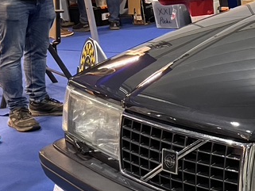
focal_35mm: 83
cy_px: 120
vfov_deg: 17.8
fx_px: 612
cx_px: 401
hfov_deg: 19.8
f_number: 1.6
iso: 400
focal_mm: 4.2
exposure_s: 1/33
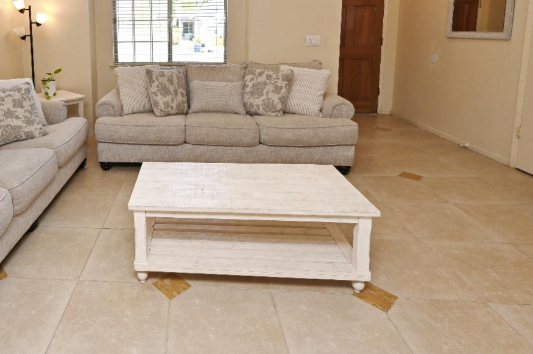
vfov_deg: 50.3
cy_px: 77
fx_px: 355
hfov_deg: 70.1
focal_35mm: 24
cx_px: 151
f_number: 5
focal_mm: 14
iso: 200
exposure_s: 1/100
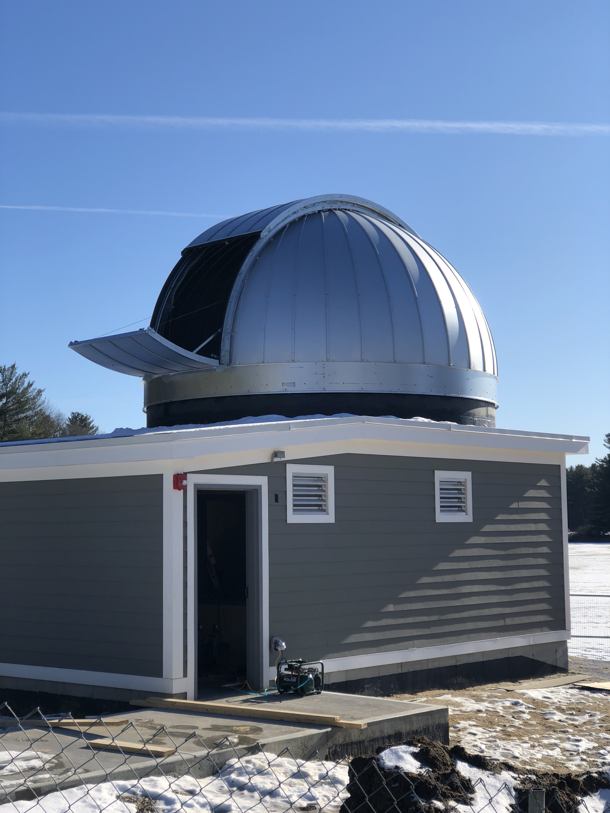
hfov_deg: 25.7
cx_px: 305
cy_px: 406
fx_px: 1339
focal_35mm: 57
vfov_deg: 33.8
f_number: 2.8
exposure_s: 1/1066
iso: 20
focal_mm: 6.6
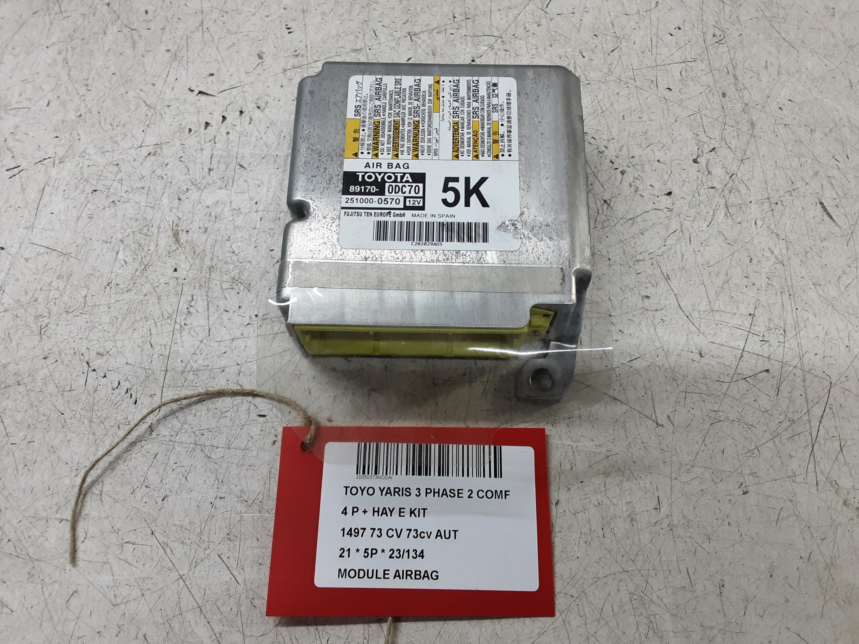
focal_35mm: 27
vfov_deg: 51.4
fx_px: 670
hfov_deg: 65.3
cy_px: 322
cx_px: 430
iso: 80
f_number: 1.9
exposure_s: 1/50
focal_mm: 2.91
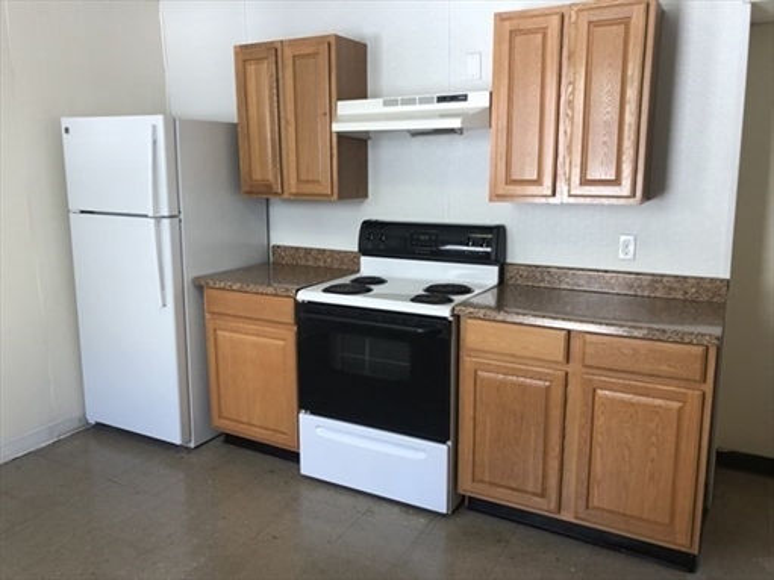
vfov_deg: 49.7
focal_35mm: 28
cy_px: 290
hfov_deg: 63.5
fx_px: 626
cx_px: 387
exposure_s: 1/24
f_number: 1.8
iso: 32
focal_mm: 3.99
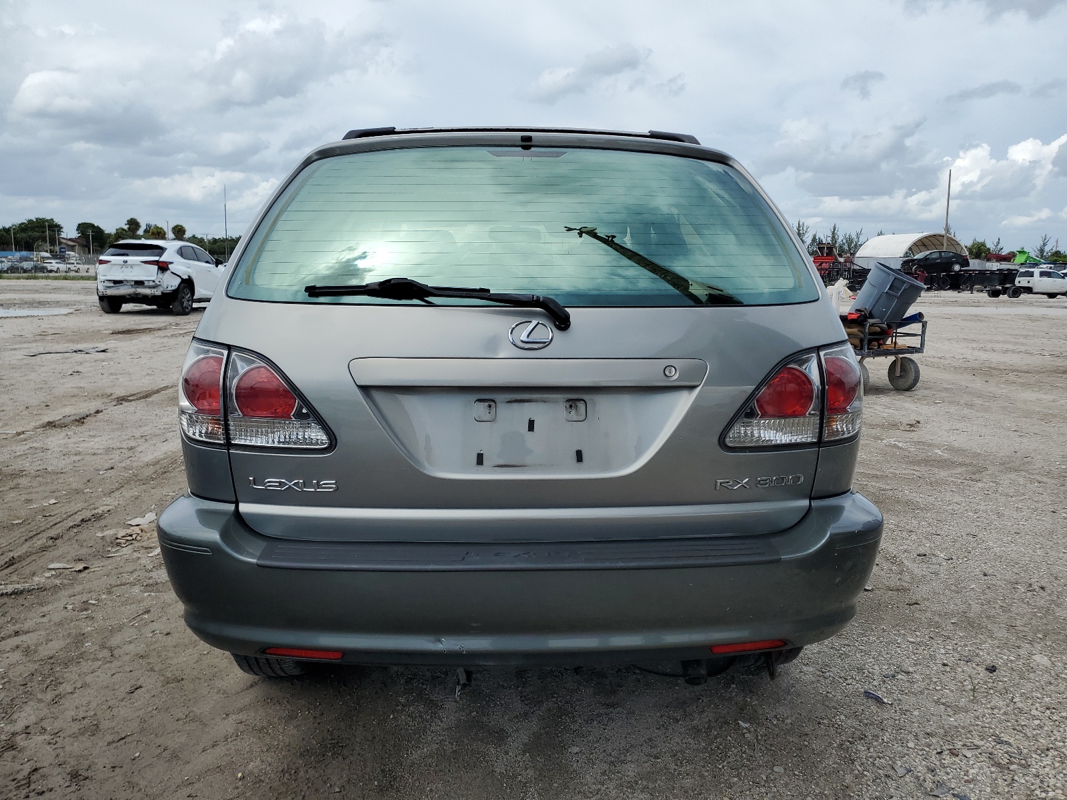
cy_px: 400
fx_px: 801
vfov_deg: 53.1
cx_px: 534
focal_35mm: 26
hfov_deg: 67.3
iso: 50
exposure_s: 1/5000
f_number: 1.5
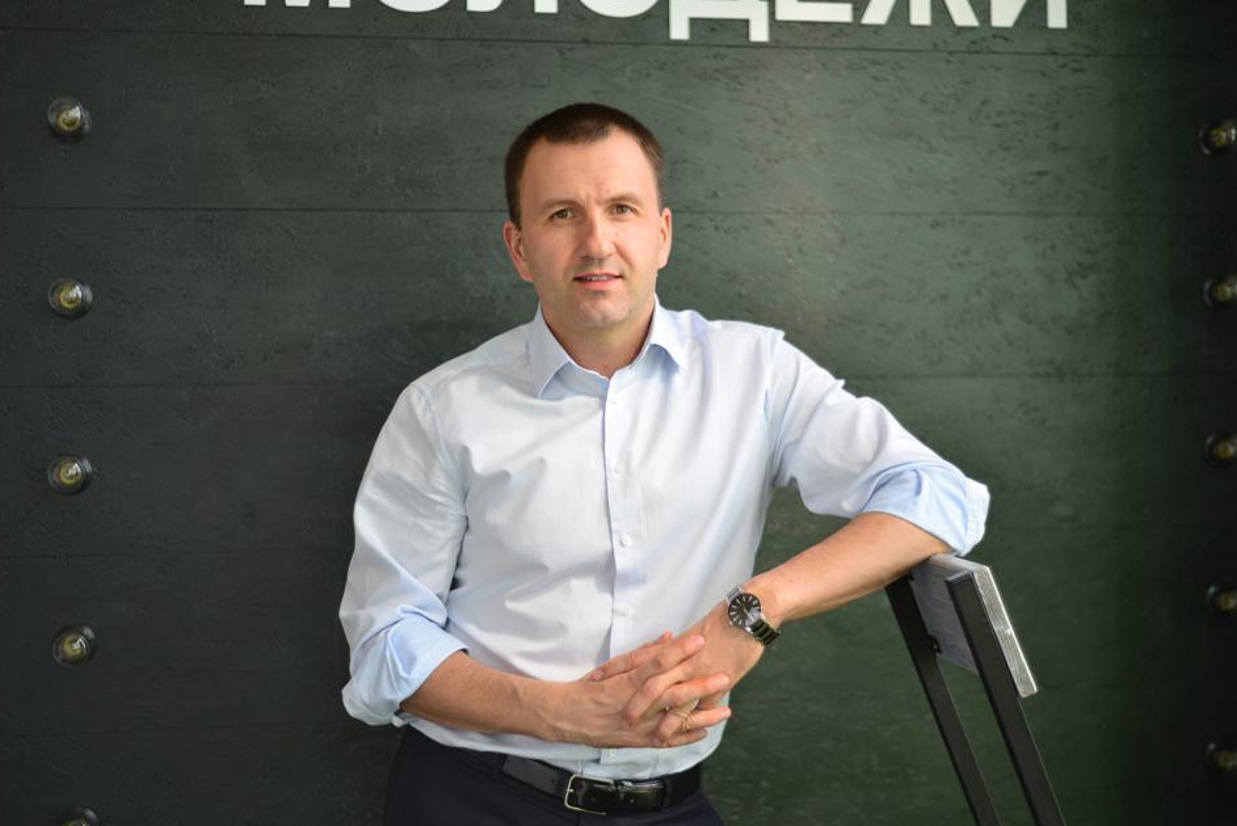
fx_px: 1822
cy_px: 435
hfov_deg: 37.5
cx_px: 643
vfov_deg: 25.5
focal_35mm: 53
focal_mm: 50
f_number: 1.8
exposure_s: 1/320
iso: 100
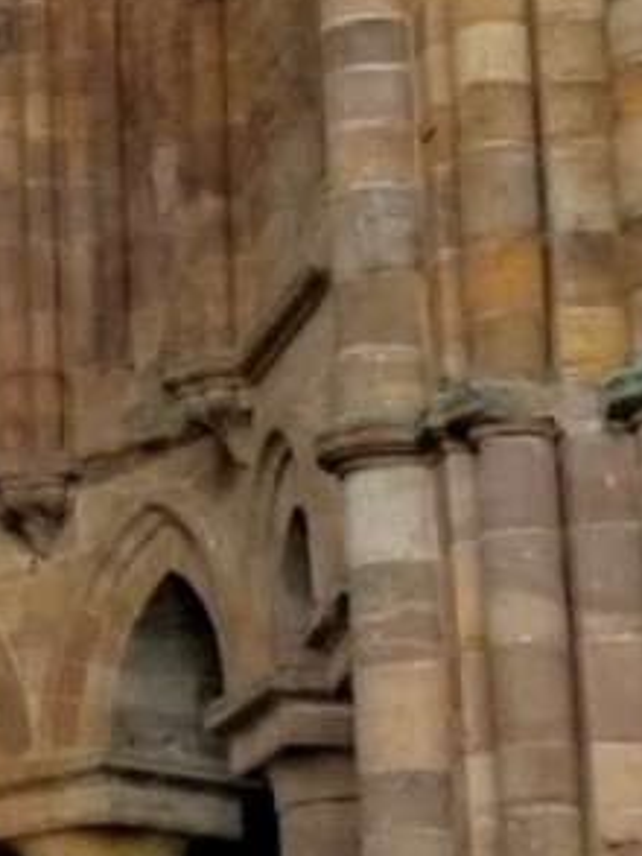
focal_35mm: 179
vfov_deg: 11.0
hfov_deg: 8.1
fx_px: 4423
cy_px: 213
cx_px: -438
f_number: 1.7
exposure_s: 1/319
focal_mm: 4.3
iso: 50
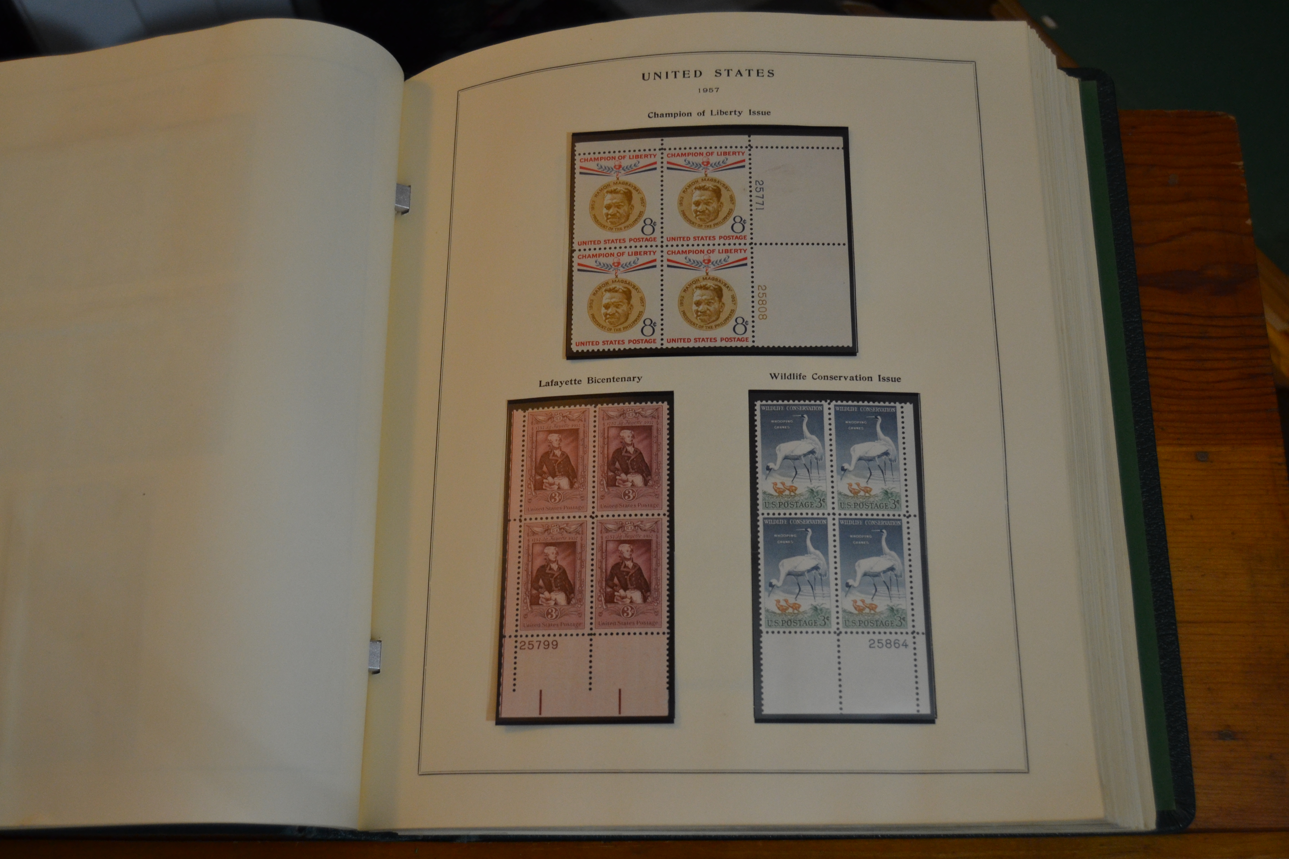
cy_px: 430
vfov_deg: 34.2
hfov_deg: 49.6
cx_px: 644
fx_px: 1396
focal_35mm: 39
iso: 900
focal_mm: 26
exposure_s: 1/60
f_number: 4
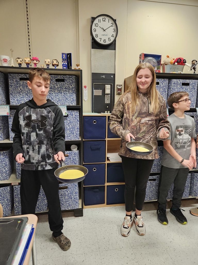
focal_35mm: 23
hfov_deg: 58.9
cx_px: 99
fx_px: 175
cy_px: 132
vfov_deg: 73.9
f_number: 1.8
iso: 800
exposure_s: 1/120
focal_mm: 5.4
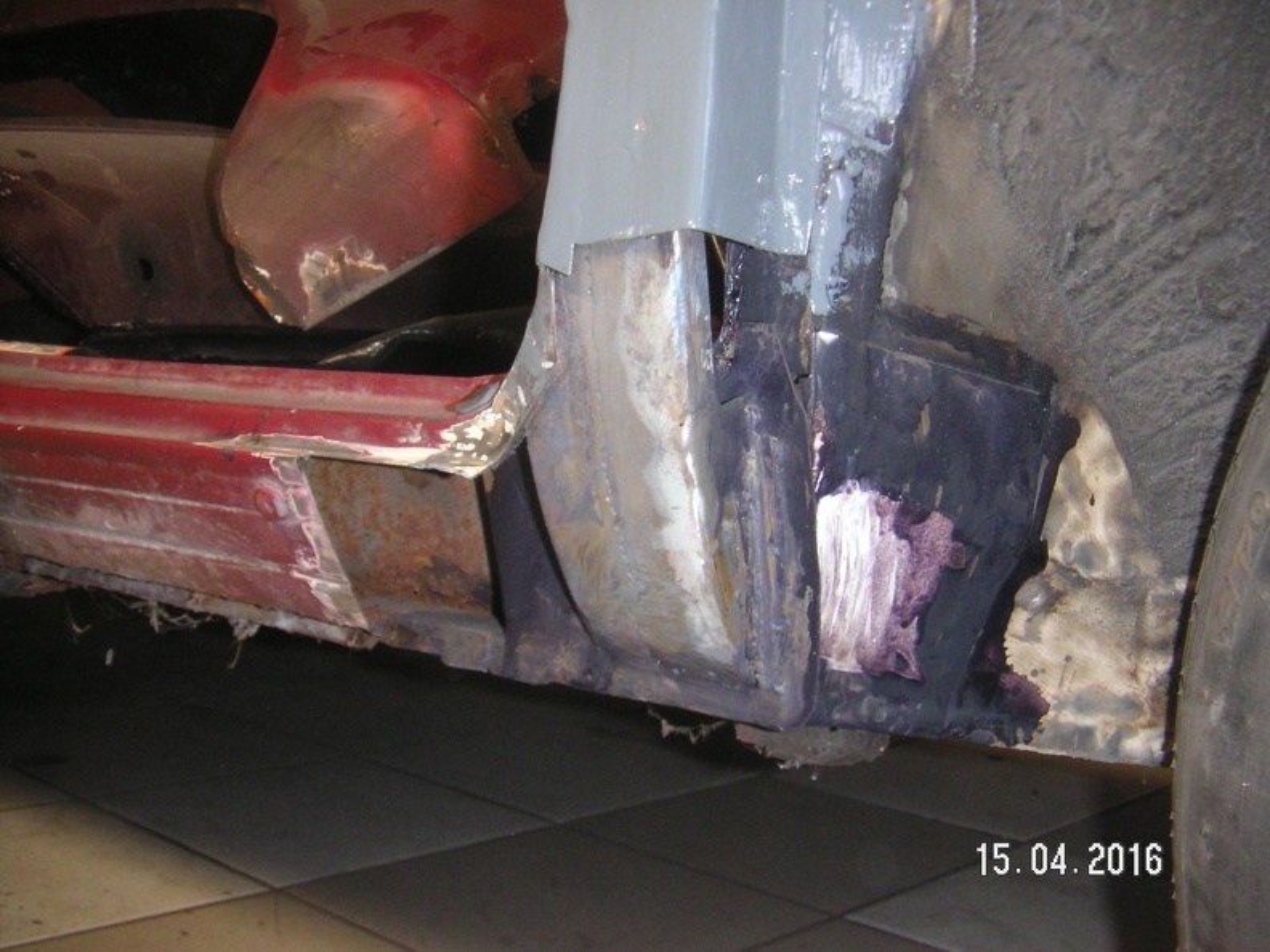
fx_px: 1504
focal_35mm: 41
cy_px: 476
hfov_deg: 45.8
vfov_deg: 35.1
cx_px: 635
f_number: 2.9
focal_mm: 5.4
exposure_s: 1/45
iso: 200
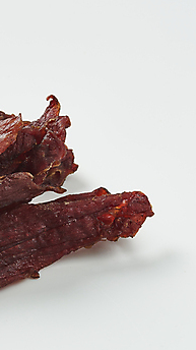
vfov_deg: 11.2
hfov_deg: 6.3
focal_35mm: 192
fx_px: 1777
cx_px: -54
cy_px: 193
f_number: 20
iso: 100
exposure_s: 1/125
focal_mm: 105
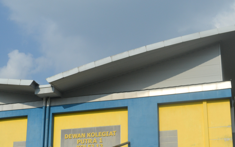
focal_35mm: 62
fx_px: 397
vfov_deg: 20.5
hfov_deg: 32.9
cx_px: 94
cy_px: 135
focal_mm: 22
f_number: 7.1
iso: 400
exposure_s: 1/2000
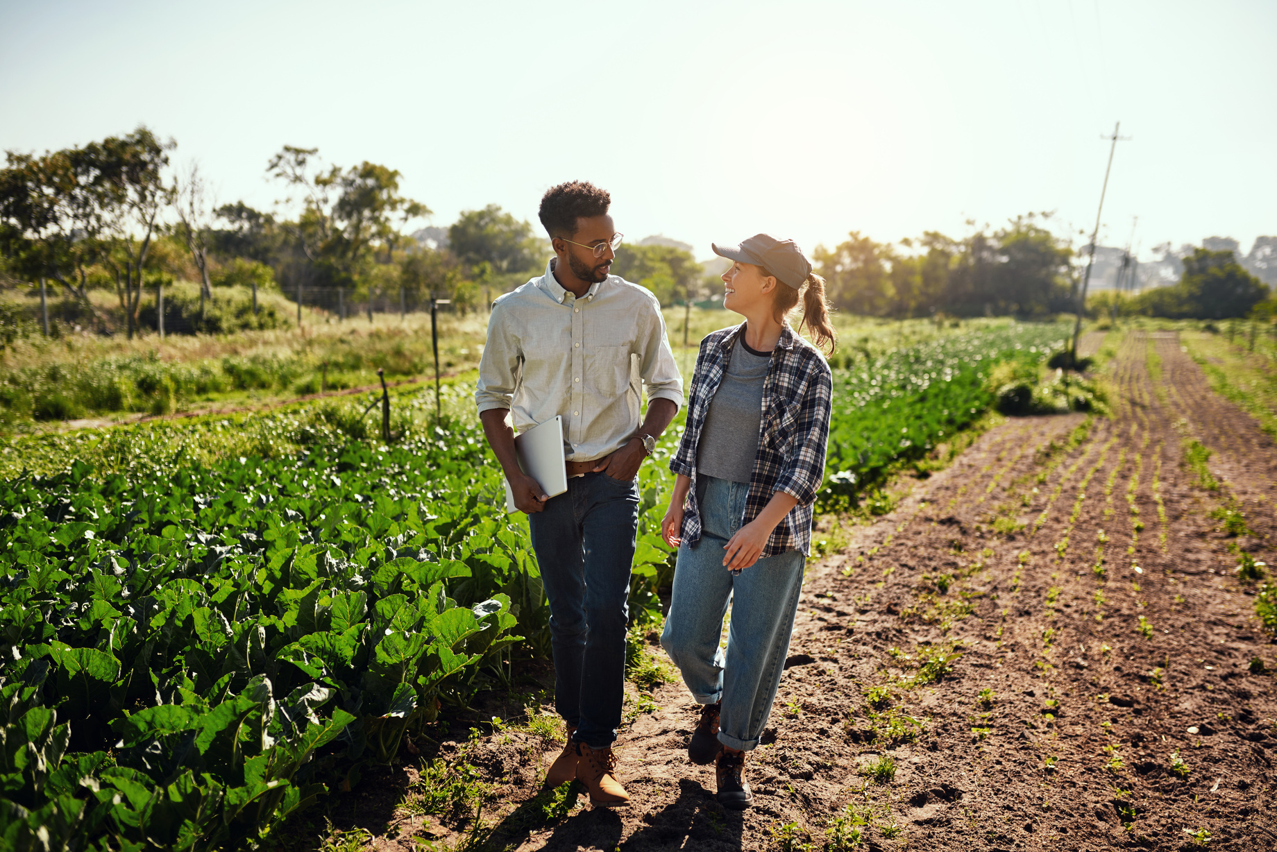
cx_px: 638
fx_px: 1242
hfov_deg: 54.4
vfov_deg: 37.9
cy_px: 426
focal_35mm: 35
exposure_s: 1/1000
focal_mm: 35
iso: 64
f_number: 2.2
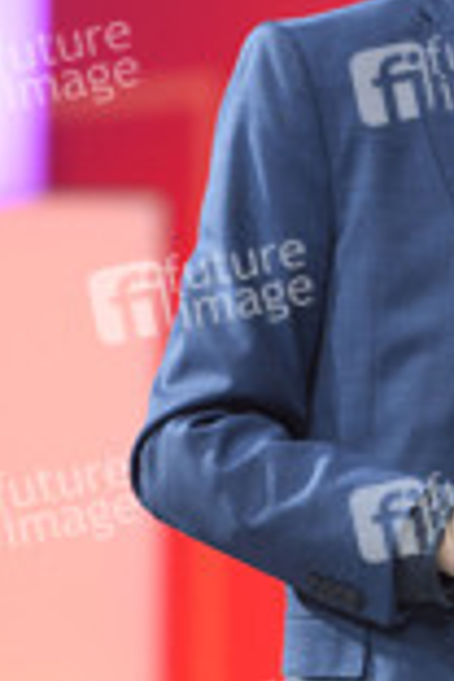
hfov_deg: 2.6
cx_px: 522
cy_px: 183
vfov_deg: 4.0
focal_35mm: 520
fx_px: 9836
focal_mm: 180
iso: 1000
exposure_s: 1/400
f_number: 4
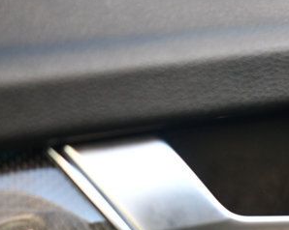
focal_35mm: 121
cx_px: 274
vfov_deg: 12.7
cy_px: 170
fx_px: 1034
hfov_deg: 15.7
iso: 1250
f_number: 4.8
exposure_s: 1/125
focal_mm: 40
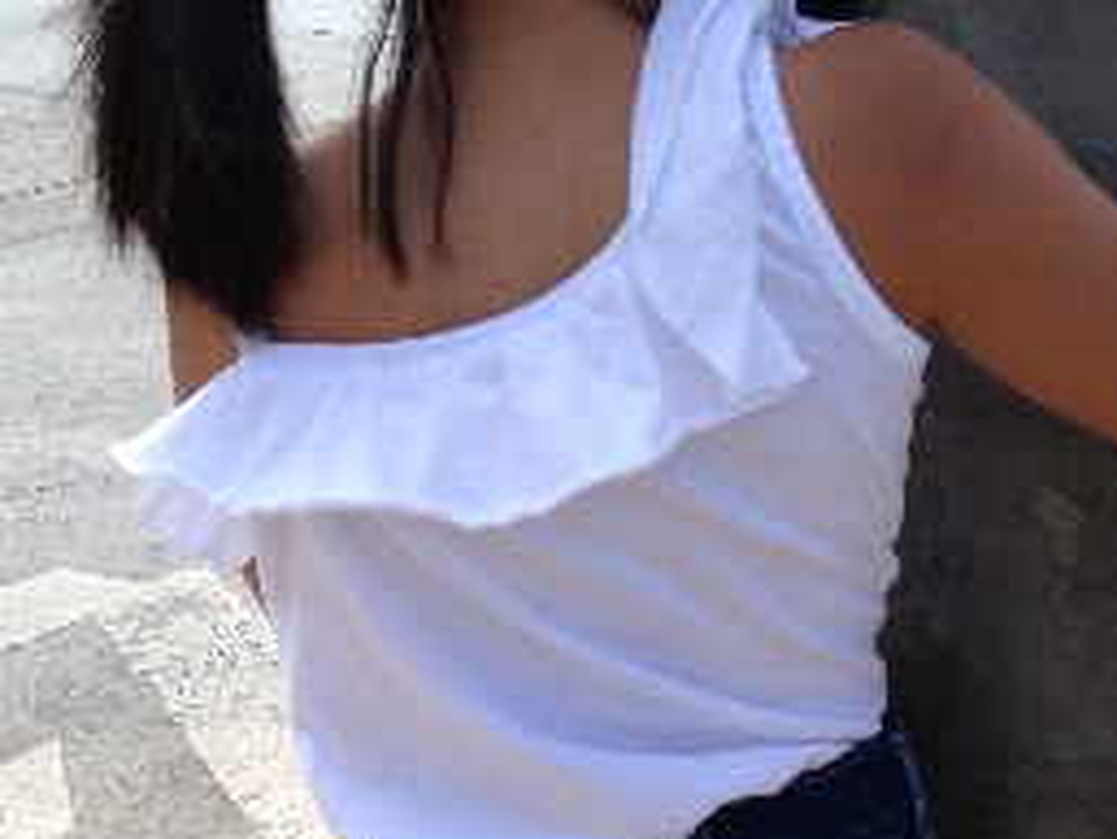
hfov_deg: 22.4
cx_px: 348
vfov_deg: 16.6
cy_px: 869
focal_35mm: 87
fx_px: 2809
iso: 64
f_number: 2.4
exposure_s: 1/789
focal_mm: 4.28
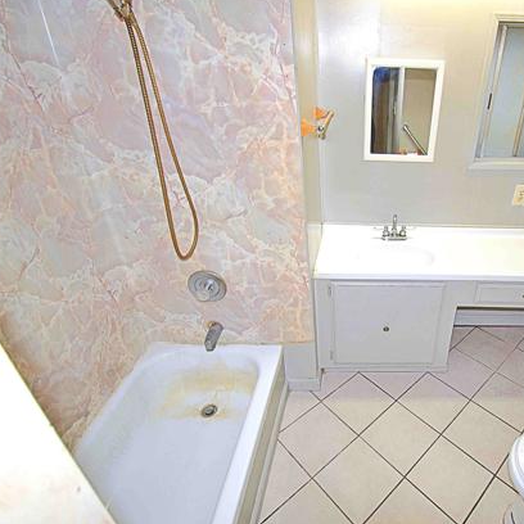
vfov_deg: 74.8
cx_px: 370
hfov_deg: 71.4
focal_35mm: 20
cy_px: 266
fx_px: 343
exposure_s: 1/30
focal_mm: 10
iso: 800
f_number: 4.5
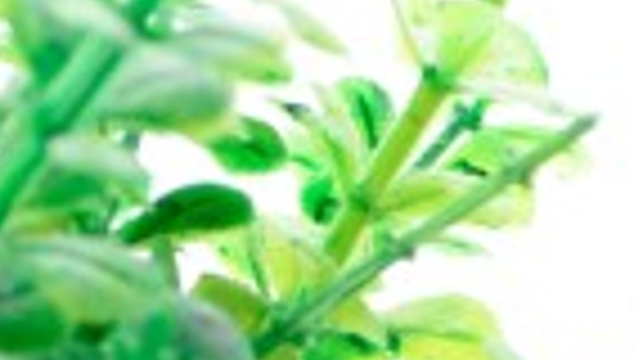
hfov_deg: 2.7
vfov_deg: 1.5
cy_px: 1501
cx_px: 1992
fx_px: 13426
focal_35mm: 797
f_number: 8
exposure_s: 1/125
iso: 100
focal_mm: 105
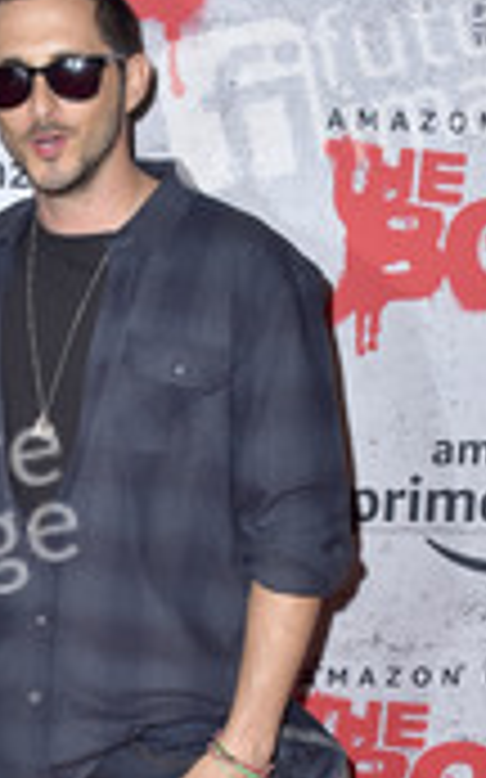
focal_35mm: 80
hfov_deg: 15.9
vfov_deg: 24.7
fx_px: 1697
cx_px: -20
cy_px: 760
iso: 320
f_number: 7.1
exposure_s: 1/250
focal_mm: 34
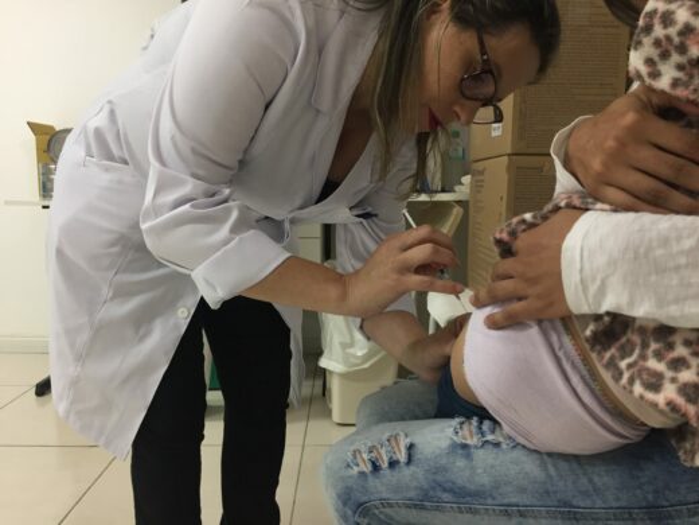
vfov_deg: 48.2
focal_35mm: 29
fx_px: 586
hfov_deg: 61.7
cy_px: 262
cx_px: 350
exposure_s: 1/30
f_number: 2.2
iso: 100
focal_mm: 4.15
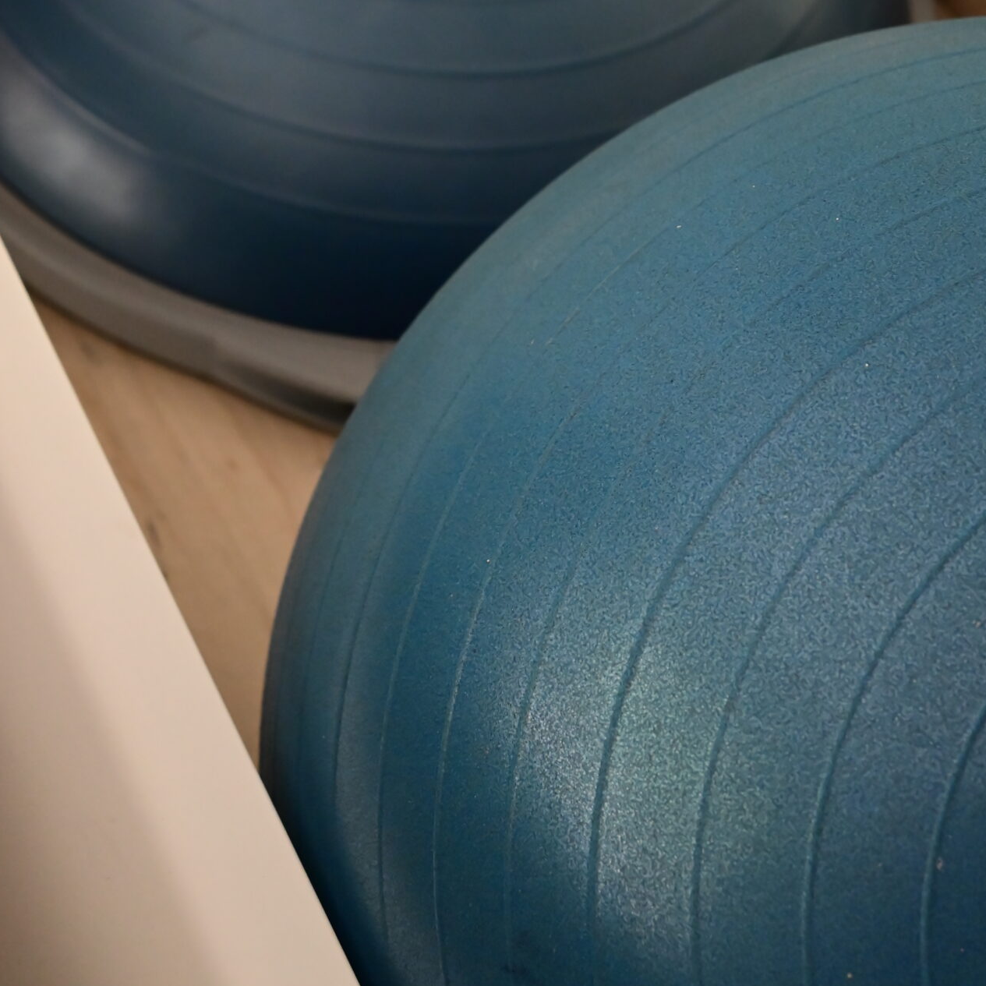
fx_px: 2771
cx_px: 423
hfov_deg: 20.2
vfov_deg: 19.8
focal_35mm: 86
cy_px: 124
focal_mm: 50
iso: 3600
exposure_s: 1/50
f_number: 6.3
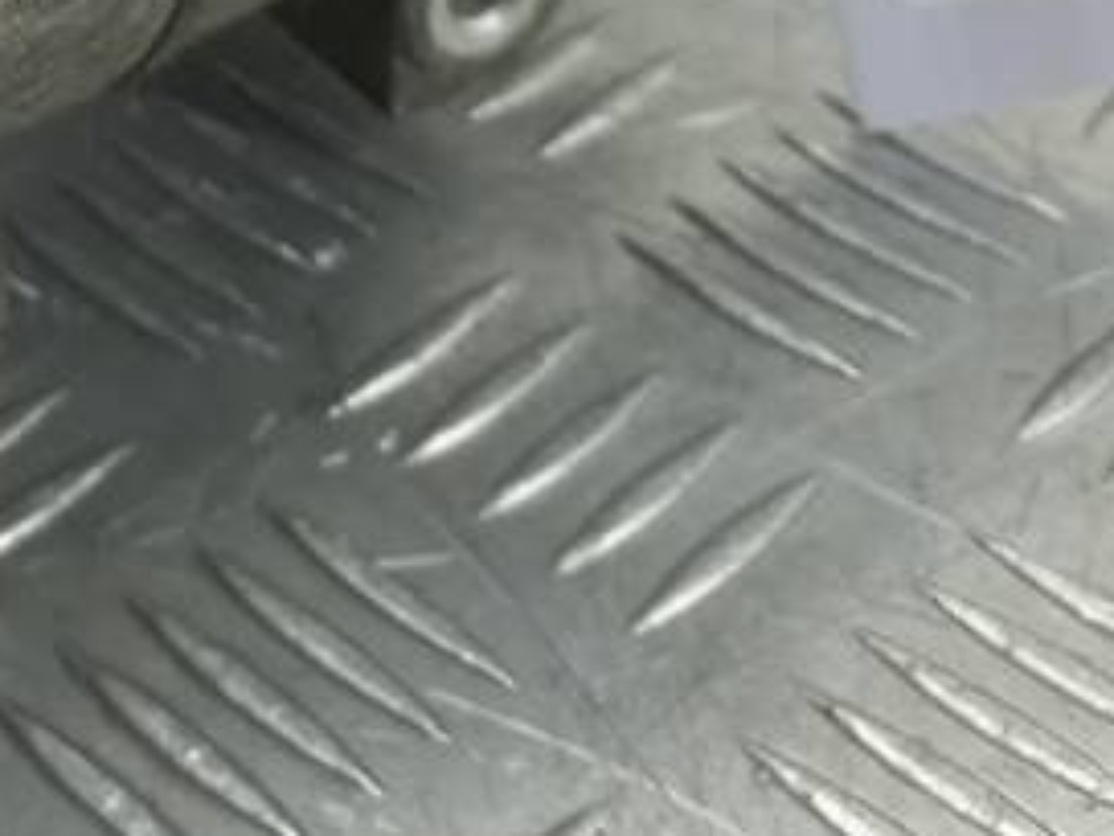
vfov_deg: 14.5
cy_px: -484
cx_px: -307
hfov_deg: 19.4
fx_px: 3025
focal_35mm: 94
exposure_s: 1/50
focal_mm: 4.6
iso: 100
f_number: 1.8
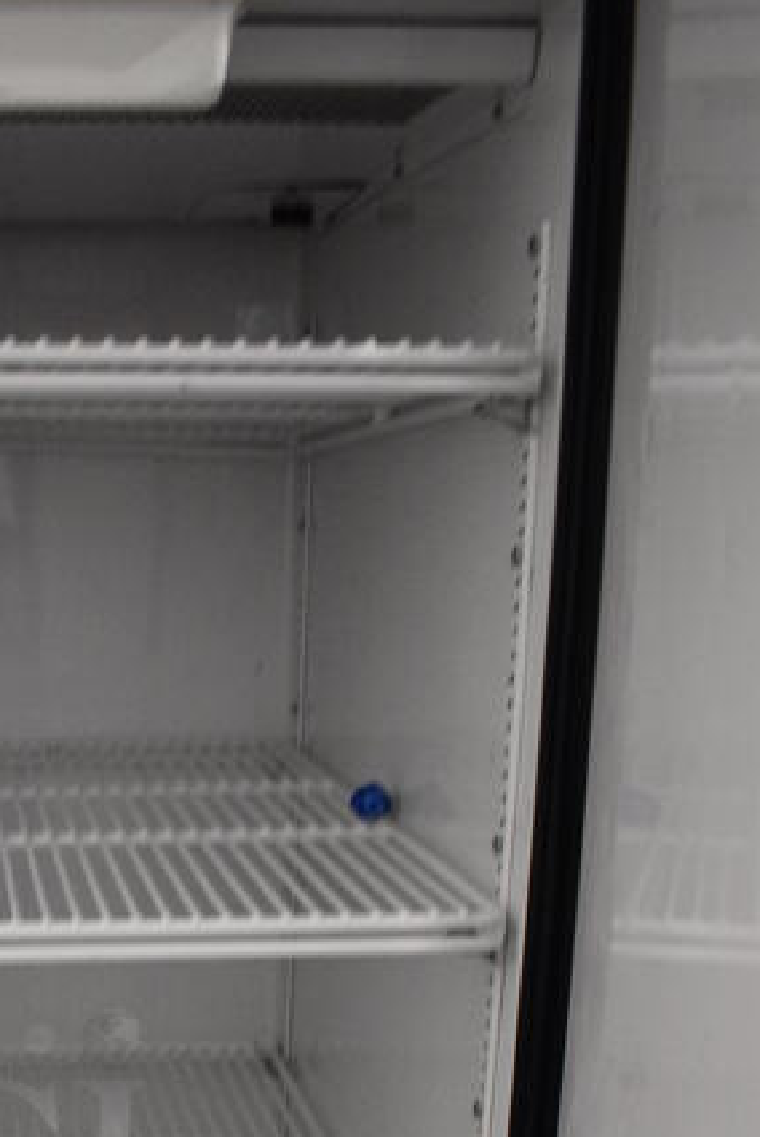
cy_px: 1149
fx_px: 1834
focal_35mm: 58
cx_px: -43
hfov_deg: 22.3
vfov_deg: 31.7
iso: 2000
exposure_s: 1/30
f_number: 3.5
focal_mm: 18
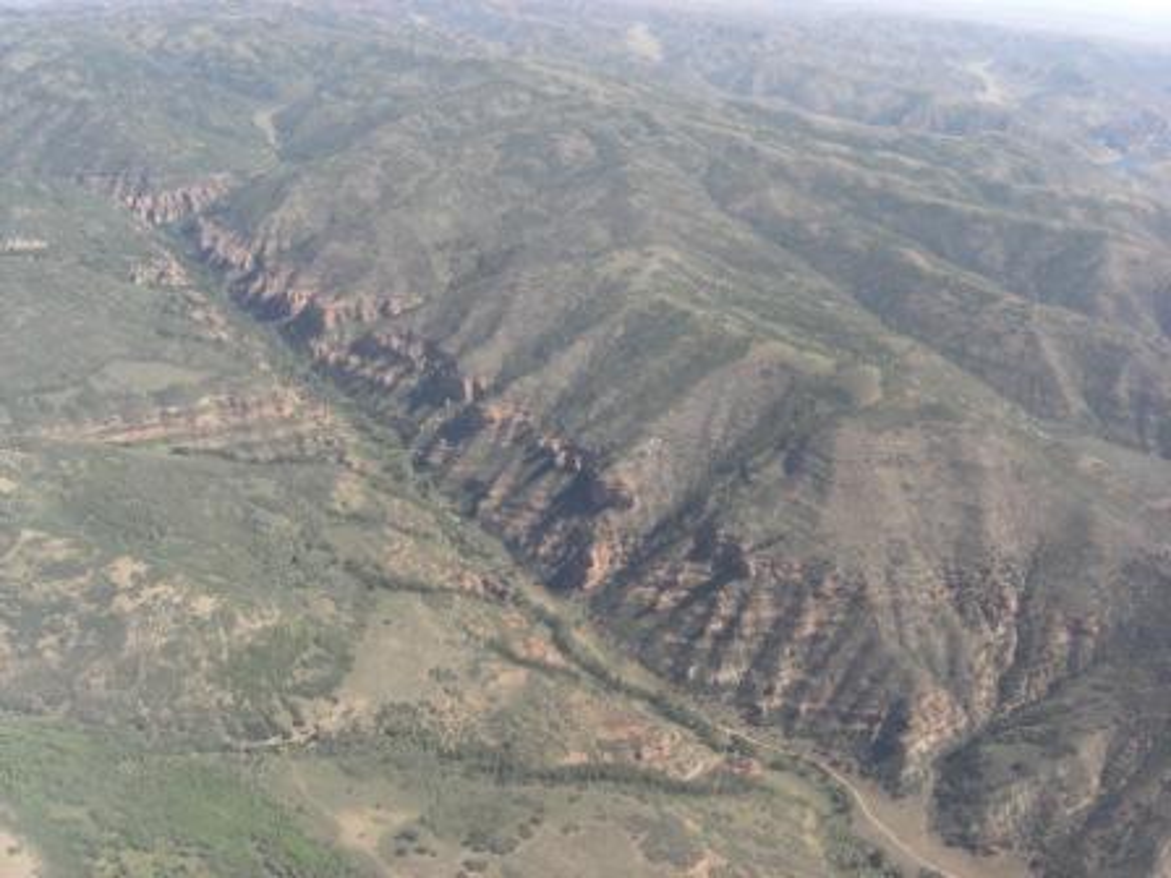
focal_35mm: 38
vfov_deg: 37.7
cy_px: 439
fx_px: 1285
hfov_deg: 49.0
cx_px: 586
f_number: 4
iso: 80
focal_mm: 7.9
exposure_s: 1/250
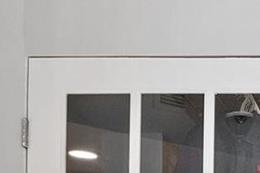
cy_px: 317
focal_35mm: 86
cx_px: 361
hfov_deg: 20.9
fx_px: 621
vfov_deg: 14.0
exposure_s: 1/15
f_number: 8
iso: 900
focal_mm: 10
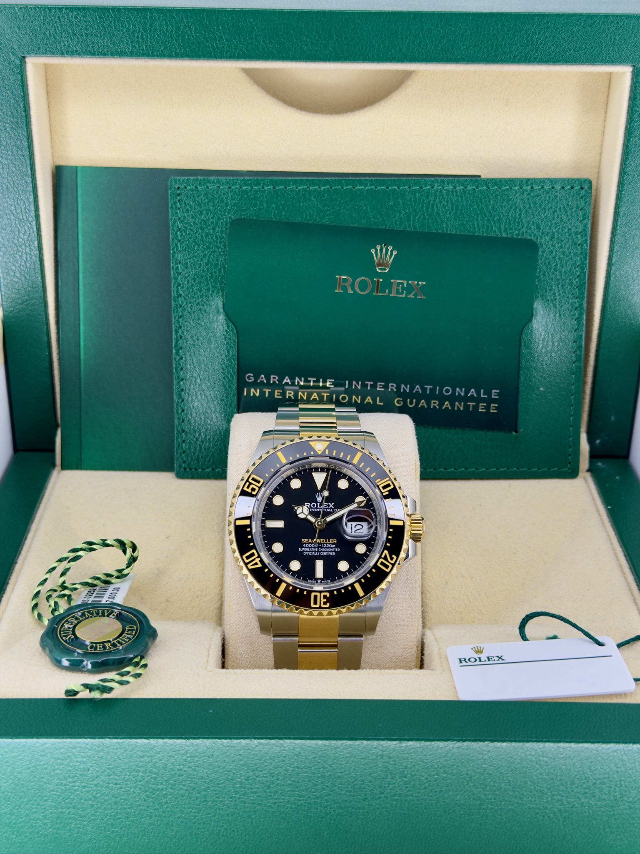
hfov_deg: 30.3
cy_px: 427
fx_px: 1183
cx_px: 320
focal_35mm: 48
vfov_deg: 39.7
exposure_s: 1/163
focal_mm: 6.76
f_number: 1.78
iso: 64
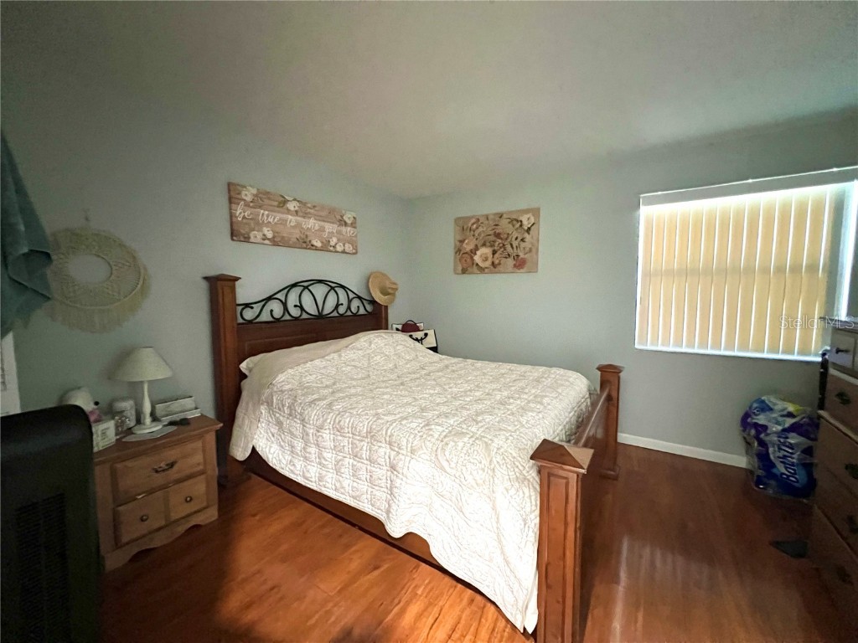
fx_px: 322
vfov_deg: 89.9
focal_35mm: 13
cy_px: 322
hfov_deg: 106.2
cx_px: 429
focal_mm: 1.57
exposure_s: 1/30
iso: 1000
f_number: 1.8
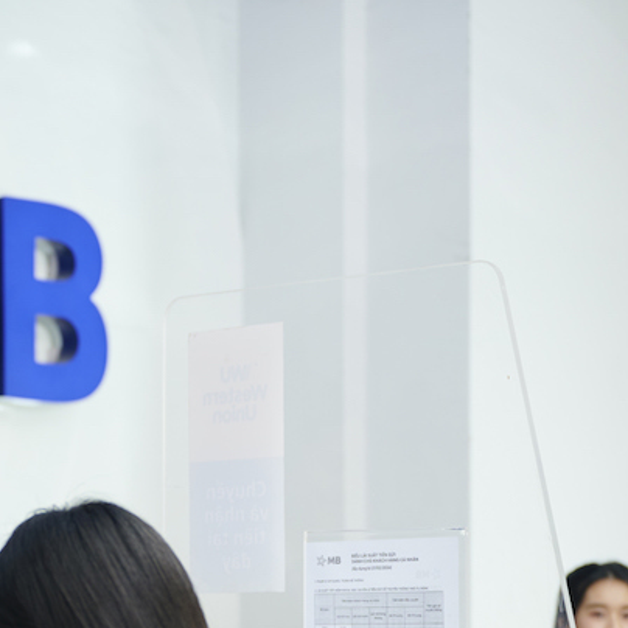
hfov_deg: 17.1
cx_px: 134
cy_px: 619
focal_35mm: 101
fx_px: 2073
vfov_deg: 16.9
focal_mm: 40
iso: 250
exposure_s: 1/160
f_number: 2.8
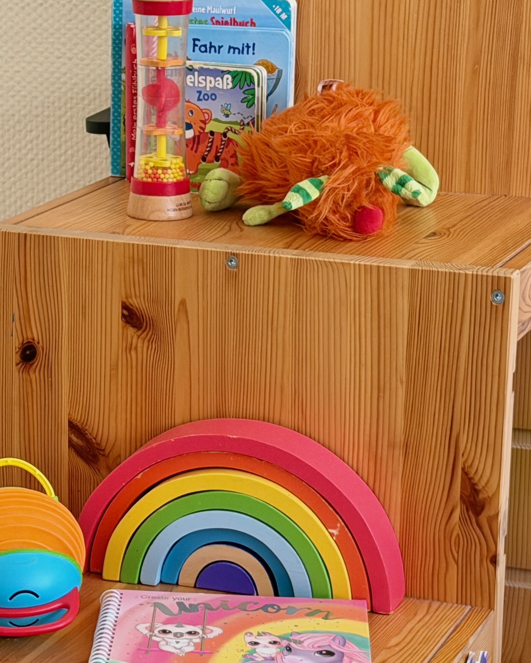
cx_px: 121
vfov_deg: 16.0
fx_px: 2358
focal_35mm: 120
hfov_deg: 12.8
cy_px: 422
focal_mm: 6.76
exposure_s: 1/60
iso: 200
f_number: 1.78
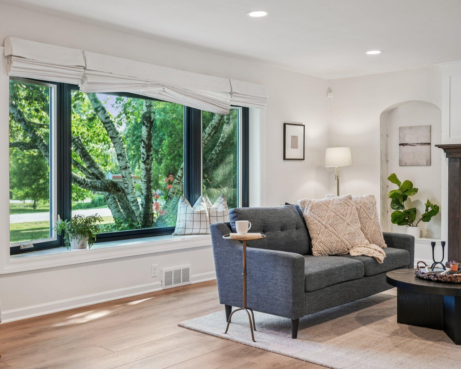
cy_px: 184
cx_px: 190
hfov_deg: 46.0
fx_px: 540
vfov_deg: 37.7
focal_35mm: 40
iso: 320
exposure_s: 1/15
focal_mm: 34.5
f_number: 9
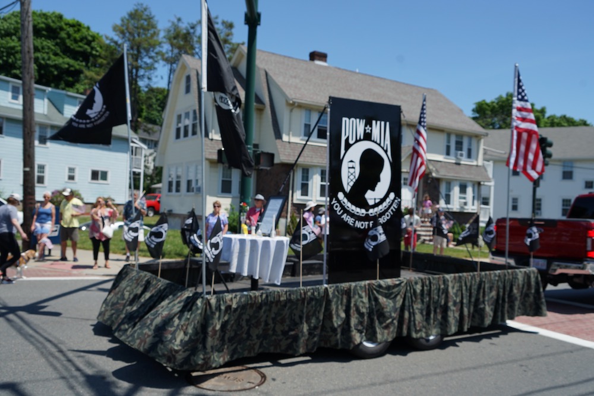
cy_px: 198
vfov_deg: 41.1
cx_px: 297
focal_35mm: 32
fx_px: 528
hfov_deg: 58.7
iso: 125
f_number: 6.3
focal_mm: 32
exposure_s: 1/640
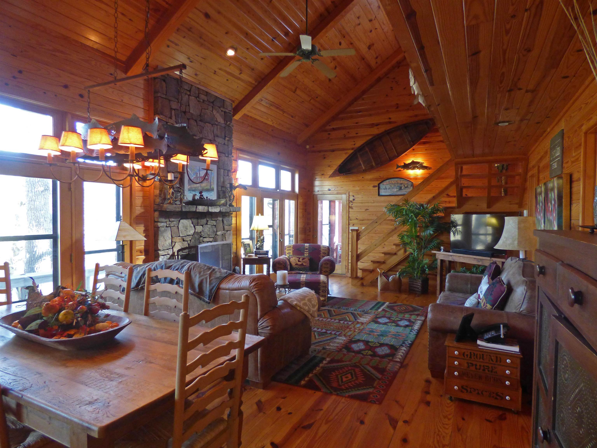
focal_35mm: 20
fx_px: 345
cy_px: 224
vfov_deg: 66.0
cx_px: 298
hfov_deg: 81.7
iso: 400
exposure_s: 1/30
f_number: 2.8
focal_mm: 3.58
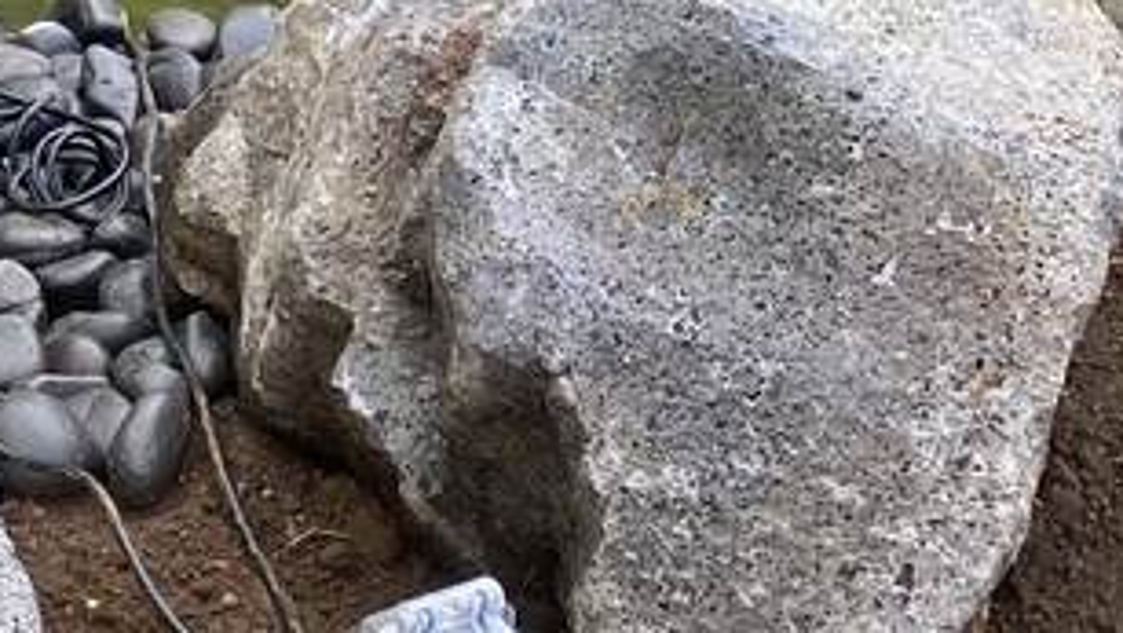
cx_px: -435
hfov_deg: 16.8
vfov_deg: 9.1
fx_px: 3515
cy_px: -940
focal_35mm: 118
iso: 32
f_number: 1.8
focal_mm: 4.25
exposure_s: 1/208
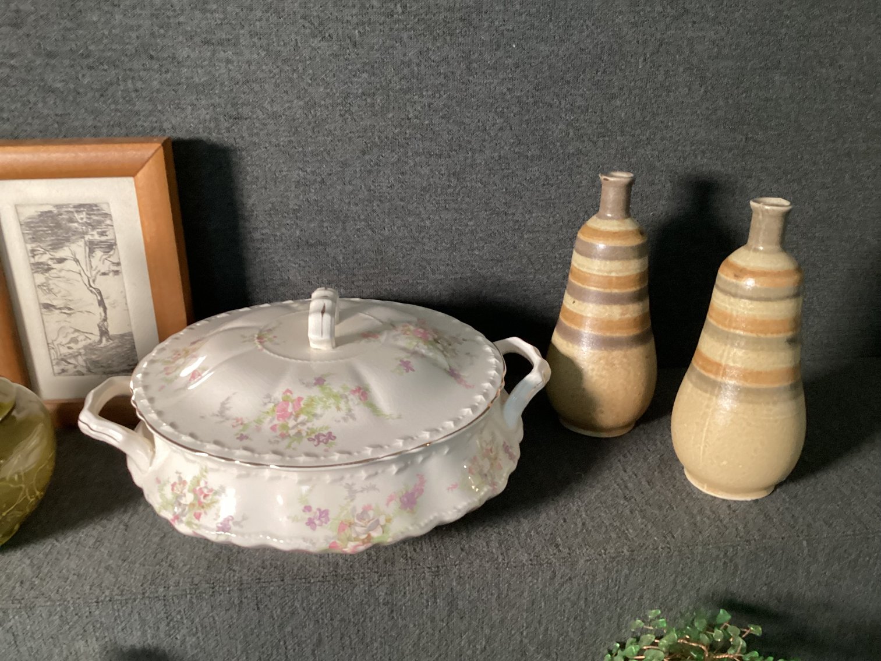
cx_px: 440
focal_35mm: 31
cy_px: 330
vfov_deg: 45.4
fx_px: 789
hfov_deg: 58.3
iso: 320
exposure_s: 1/60
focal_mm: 3.3
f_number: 2.4
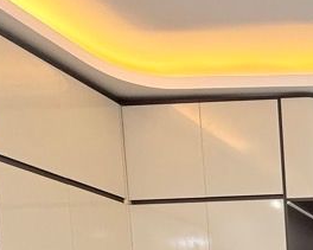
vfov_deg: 23.5
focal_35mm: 53
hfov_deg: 24.0
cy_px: 365
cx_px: 516
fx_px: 491
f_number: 2.2
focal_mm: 2.22
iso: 125
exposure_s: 1/100
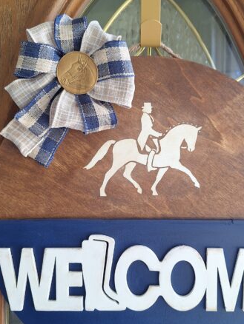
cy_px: 187
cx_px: 145
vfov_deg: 52.4
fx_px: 329
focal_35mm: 35
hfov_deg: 40.6
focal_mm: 5.54
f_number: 1.8
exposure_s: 1/60
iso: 50
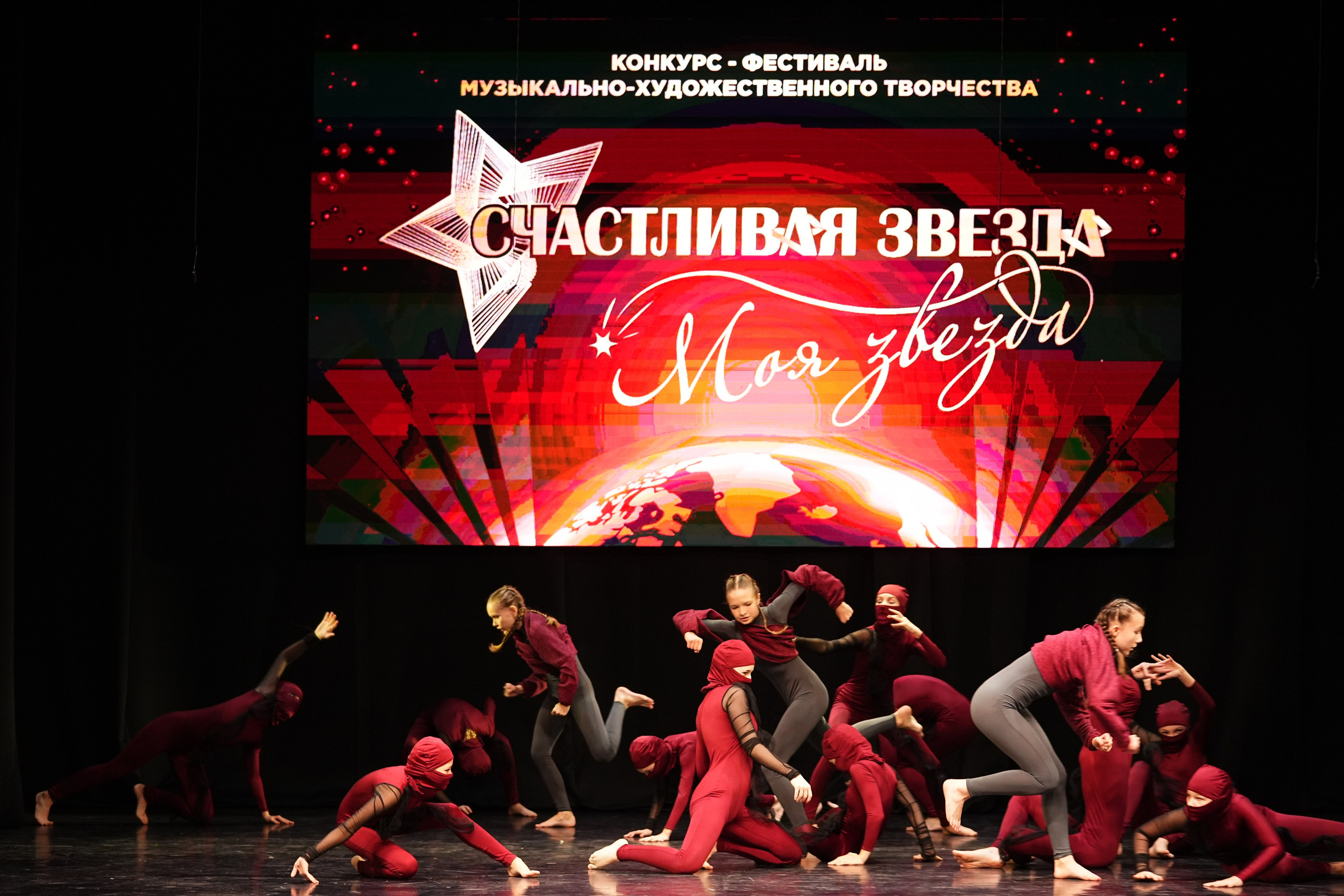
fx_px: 3920
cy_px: 448
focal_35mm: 105
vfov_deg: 13.0
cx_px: 672
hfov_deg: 19.5
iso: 2500
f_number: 2.8
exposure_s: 1/400
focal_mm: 105
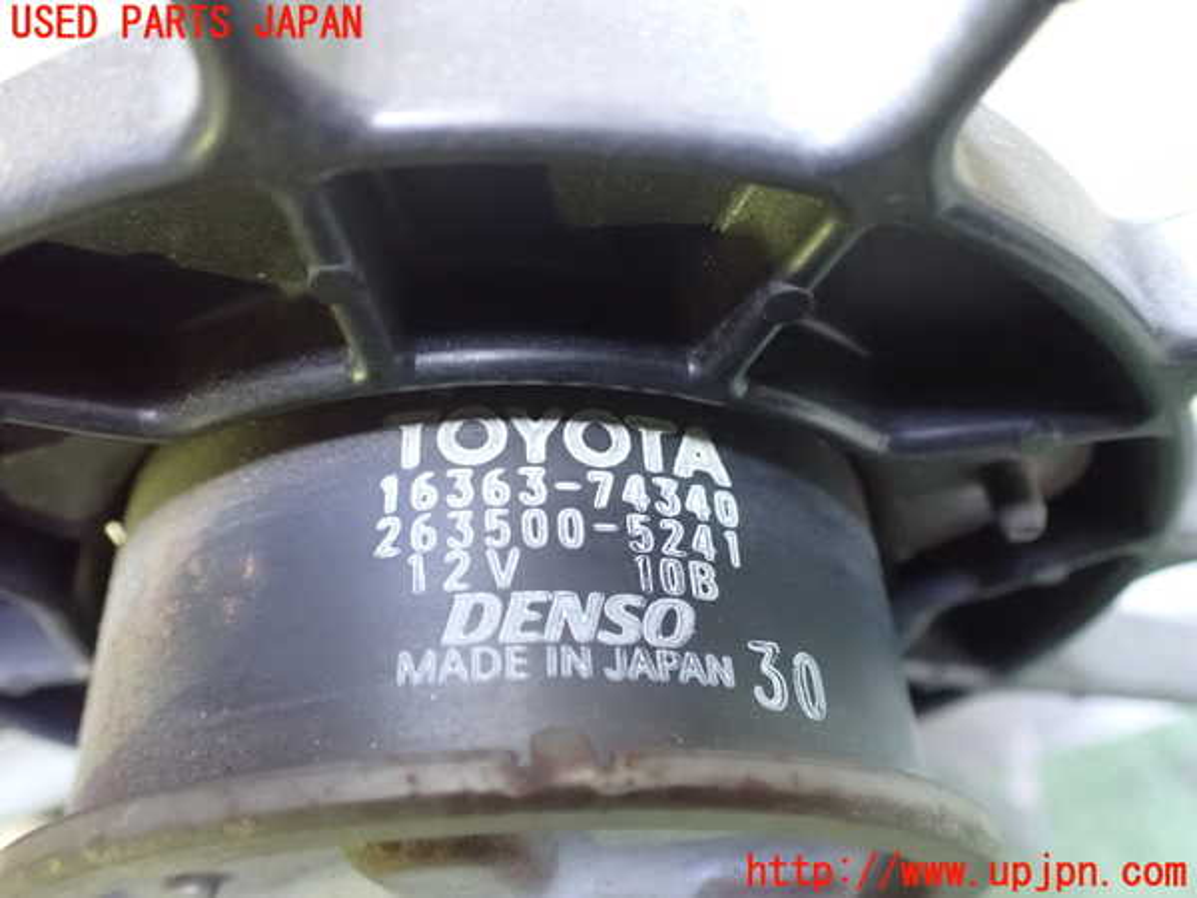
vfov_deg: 46.8
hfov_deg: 60.0
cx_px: 598
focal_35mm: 30
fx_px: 1037
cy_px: 449
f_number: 2.3
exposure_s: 1/25
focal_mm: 5.4
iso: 1600
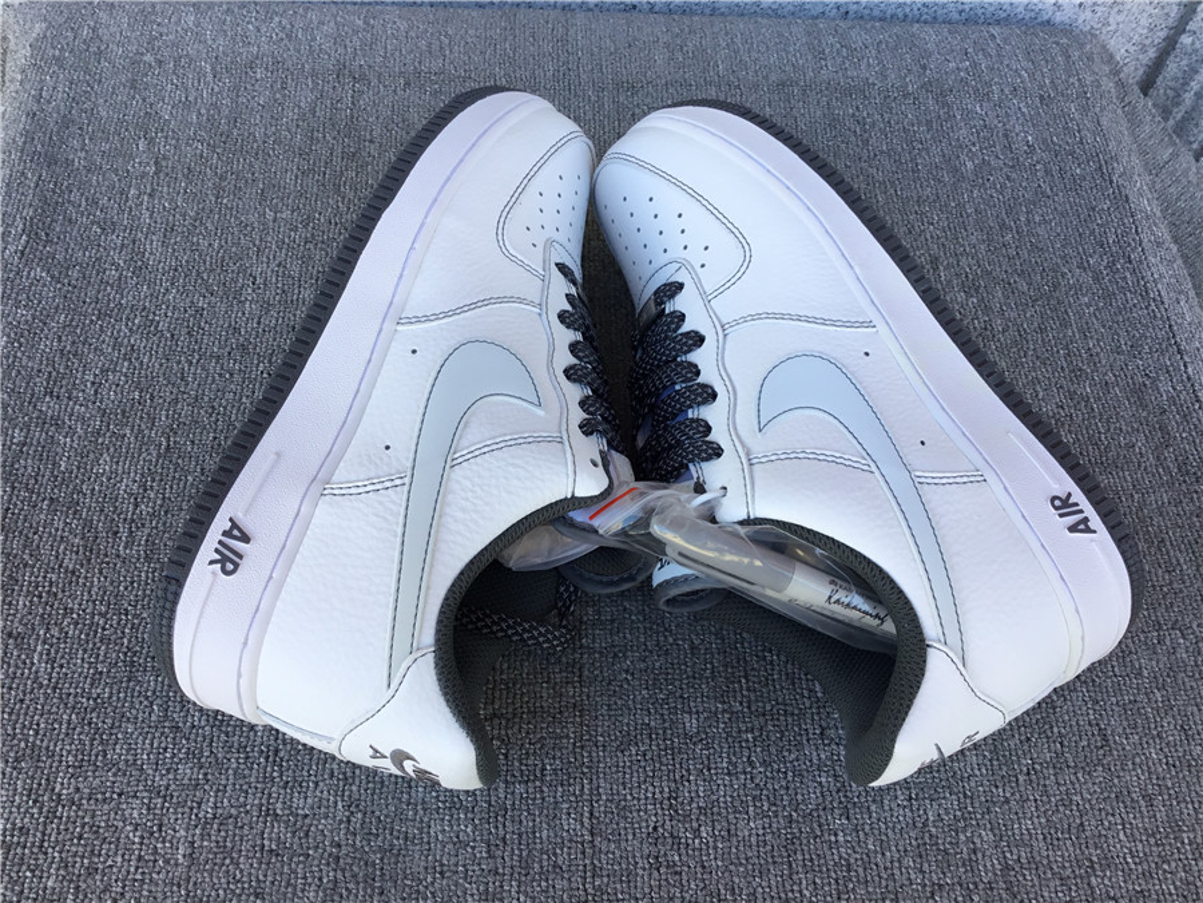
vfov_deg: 45.4
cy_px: 452
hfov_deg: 58.4
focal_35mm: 31
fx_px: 1077
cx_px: 602
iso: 25
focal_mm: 3.3
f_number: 2.4
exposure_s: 1/100
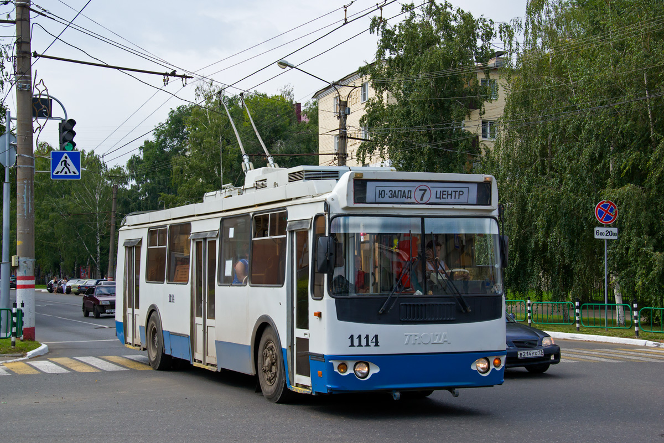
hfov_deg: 35.1
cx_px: 332
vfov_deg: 23.8
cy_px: 222
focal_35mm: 57
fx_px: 1051
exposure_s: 1/640
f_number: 8
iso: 400
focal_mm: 38
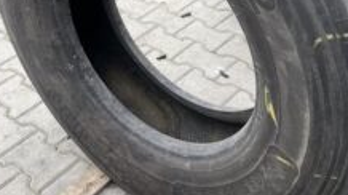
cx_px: 169
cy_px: 18
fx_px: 516
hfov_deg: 37.3
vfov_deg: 20.9
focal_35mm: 56
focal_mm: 4.25
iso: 32
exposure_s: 1/185
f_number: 1.8
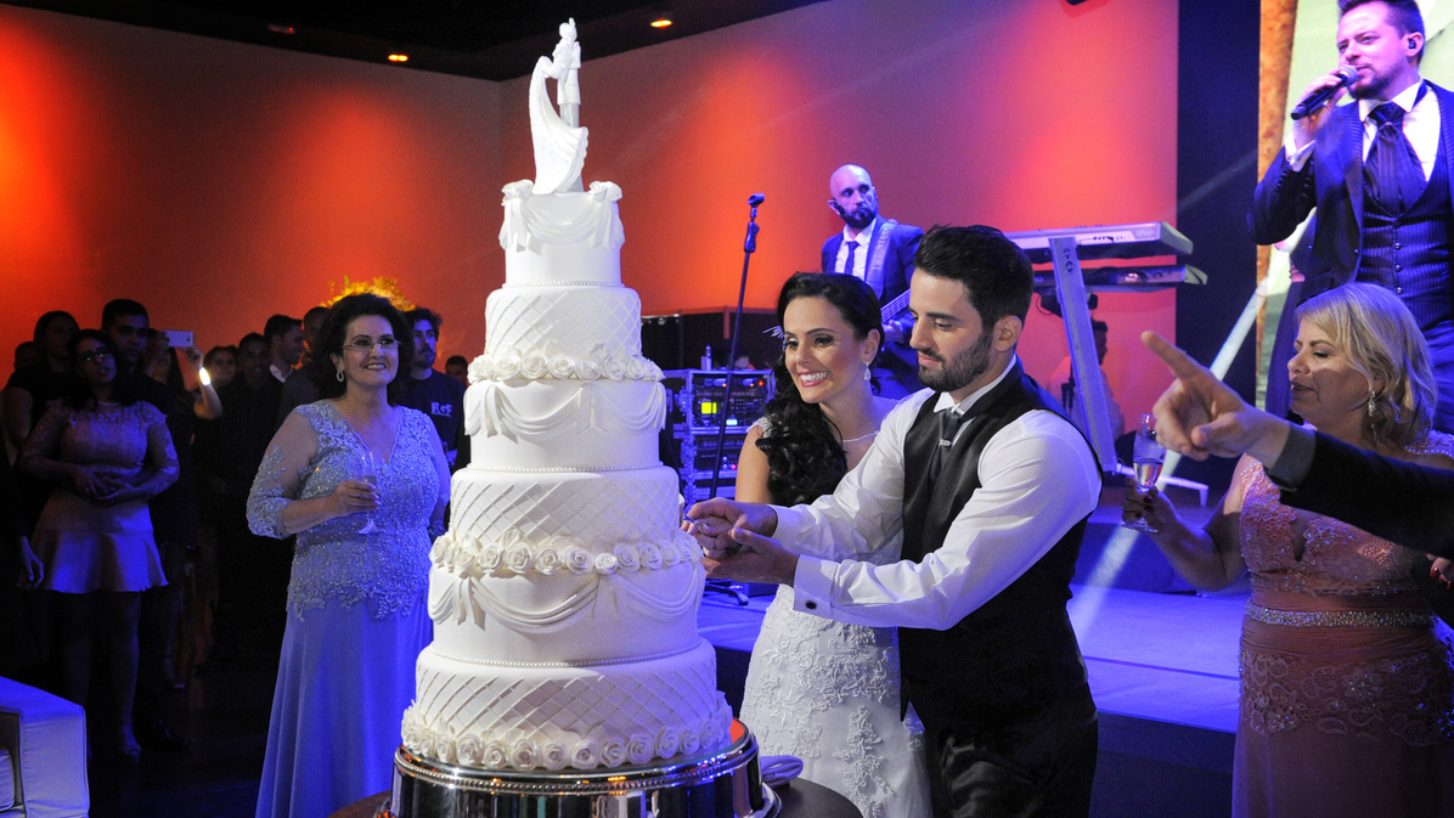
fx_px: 1619
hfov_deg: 48.4
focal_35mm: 42
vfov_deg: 28.3
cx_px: 726
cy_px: 441
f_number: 5
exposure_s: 1/125
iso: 3200
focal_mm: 40
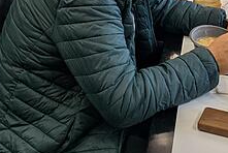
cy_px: -126
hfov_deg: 21.5
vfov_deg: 13.1
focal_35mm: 94
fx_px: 596
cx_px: 66
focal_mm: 5.43
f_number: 1.89
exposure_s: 1/100
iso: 47
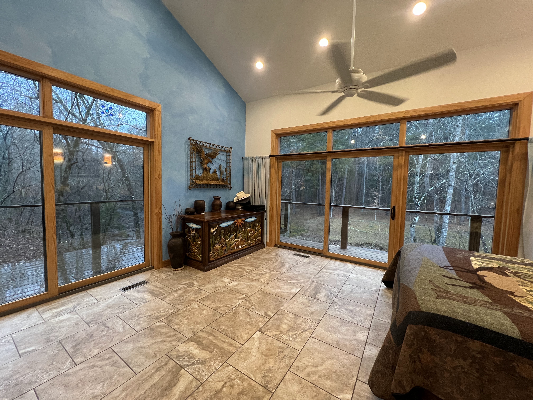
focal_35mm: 13
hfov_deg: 106.2
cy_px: 200
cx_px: 266
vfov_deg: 89.9
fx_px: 200
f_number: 1.8
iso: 250
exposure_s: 1/60
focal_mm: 1.57
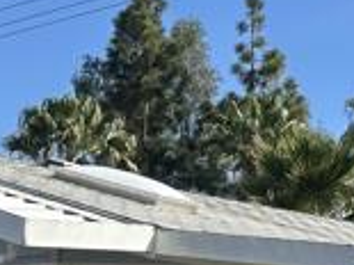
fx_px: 2023
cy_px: 263
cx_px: 53
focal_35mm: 198
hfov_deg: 10.0
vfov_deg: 7.5
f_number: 1.78
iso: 64
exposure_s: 1/2732
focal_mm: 6.86
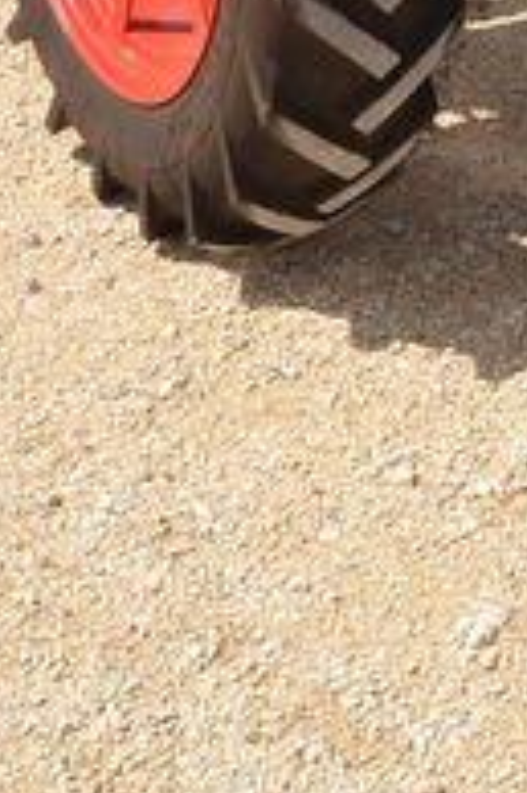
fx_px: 2442
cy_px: -621
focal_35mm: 111
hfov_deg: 11.4
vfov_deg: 15.8
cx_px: 972
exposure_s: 1/200
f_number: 9.5
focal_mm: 18
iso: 100
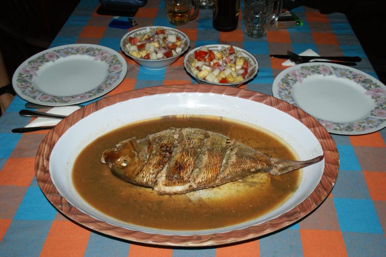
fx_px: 386
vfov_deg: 36.8
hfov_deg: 53.2
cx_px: 193
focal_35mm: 36
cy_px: 128
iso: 400
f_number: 5.6
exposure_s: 1/60
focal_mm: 24
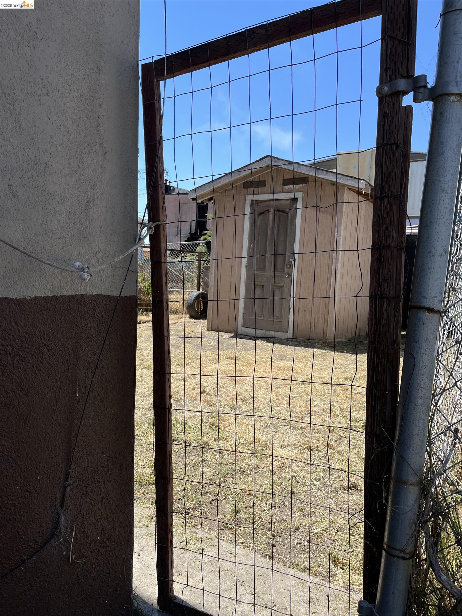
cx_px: 231
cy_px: 308
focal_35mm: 26
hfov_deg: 53.1
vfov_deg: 67.3
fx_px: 463
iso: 50
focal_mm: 5.1
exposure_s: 1/2463
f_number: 1.6
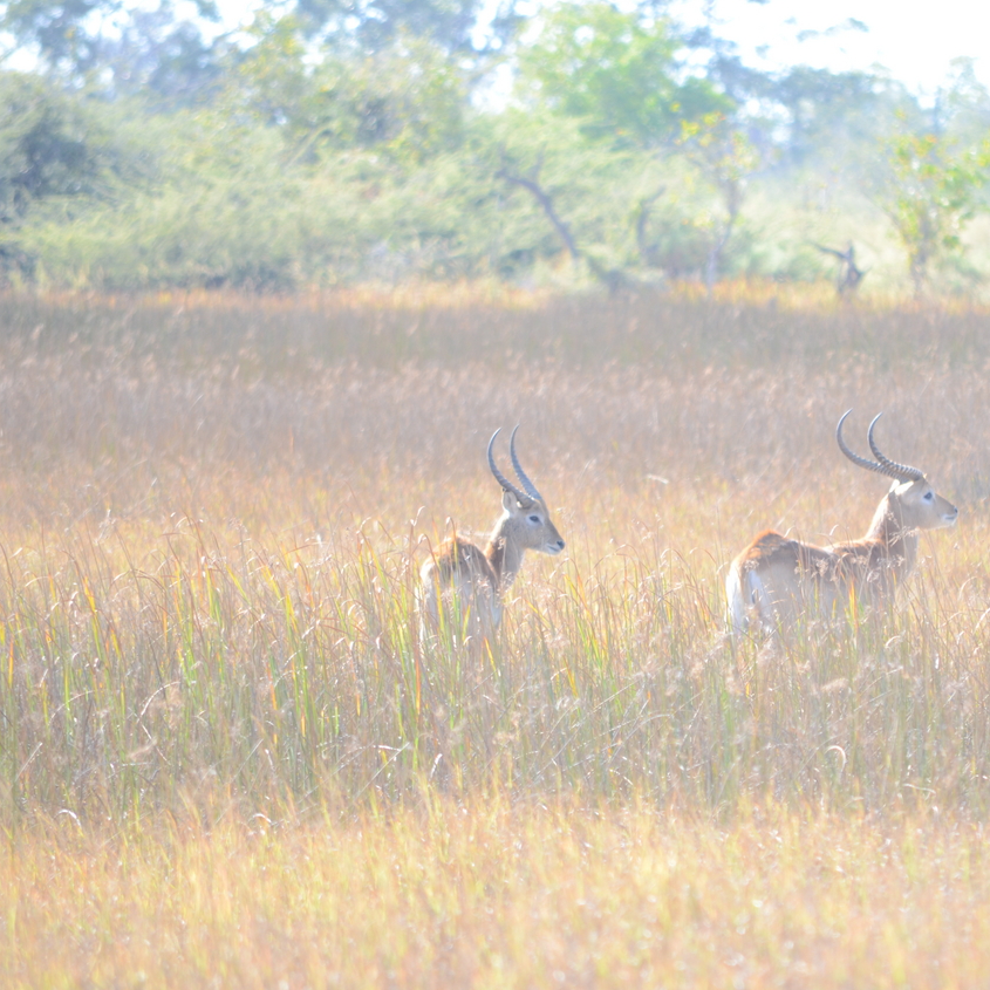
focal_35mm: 578
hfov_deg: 3.0
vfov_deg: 3.0
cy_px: 494
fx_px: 18702
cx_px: 681
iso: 400
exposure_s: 1/250
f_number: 5.6
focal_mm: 300
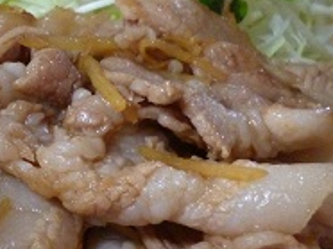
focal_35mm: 67
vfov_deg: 21.8
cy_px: 83
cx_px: -94
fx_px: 644
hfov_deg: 25.3
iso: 400
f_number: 2.5
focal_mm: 4.3
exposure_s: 1/15
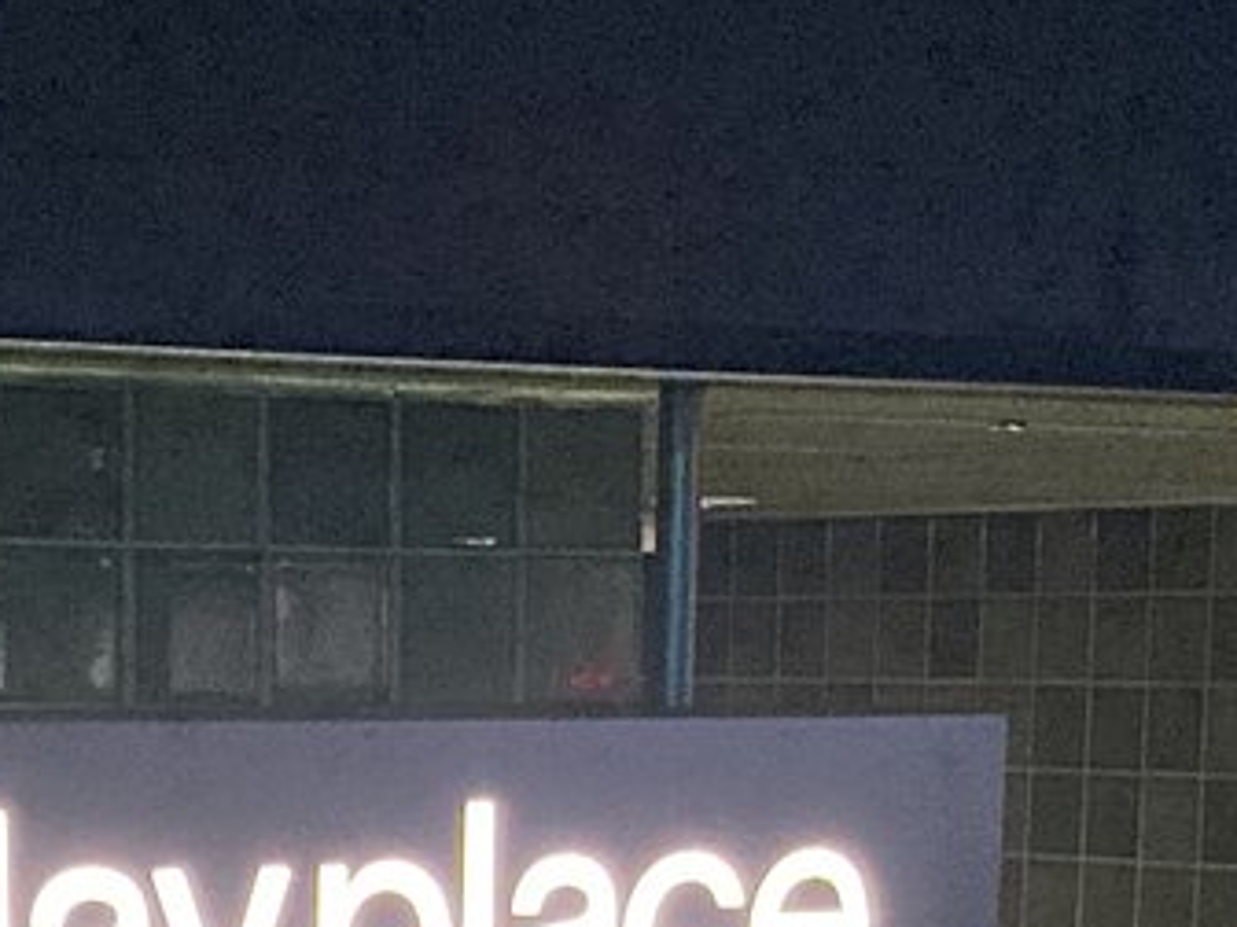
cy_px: 1747
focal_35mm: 128
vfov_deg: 10.7
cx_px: 423
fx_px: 4574
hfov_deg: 15.4
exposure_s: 1/25
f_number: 1.8
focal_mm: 3.99
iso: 400
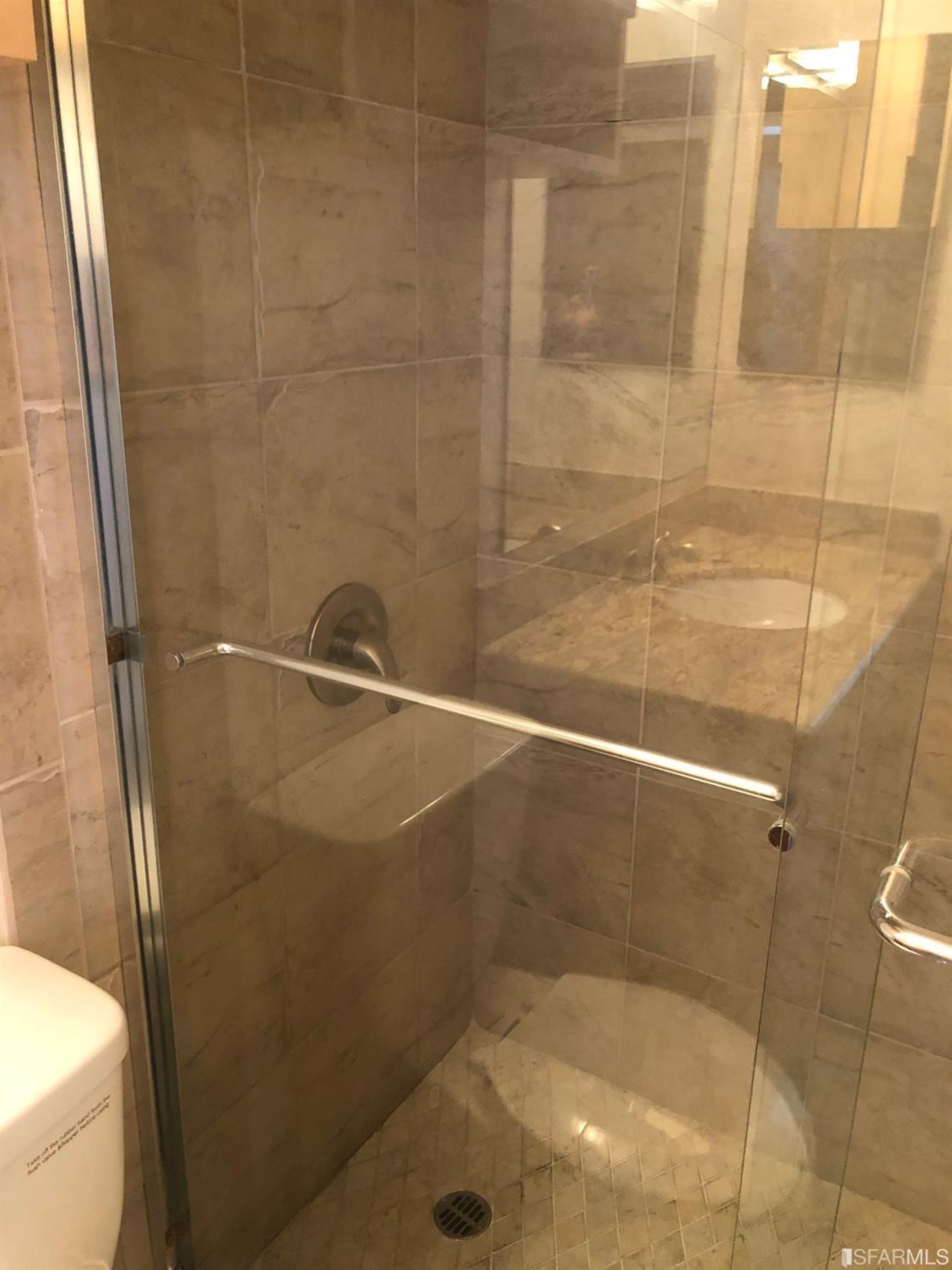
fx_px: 1027
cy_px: 635
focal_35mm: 28
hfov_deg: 49.7
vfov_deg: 63.4
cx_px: 476
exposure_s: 1/7
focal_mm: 3.99
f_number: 1.8
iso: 80
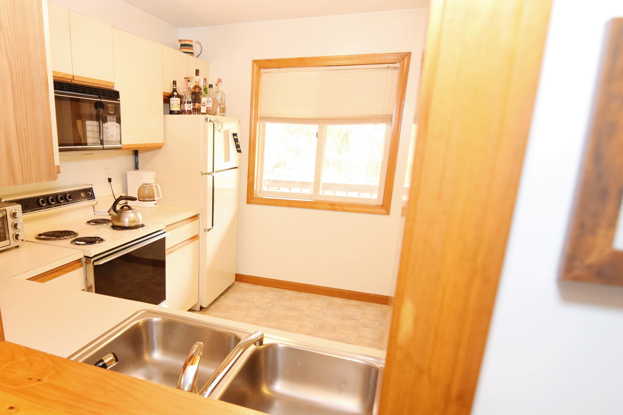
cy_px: 252
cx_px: 214
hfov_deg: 74.8
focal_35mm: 23
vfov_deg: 55.3
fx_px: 393
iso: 1400
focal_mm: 11
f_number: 4
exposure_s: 1/60
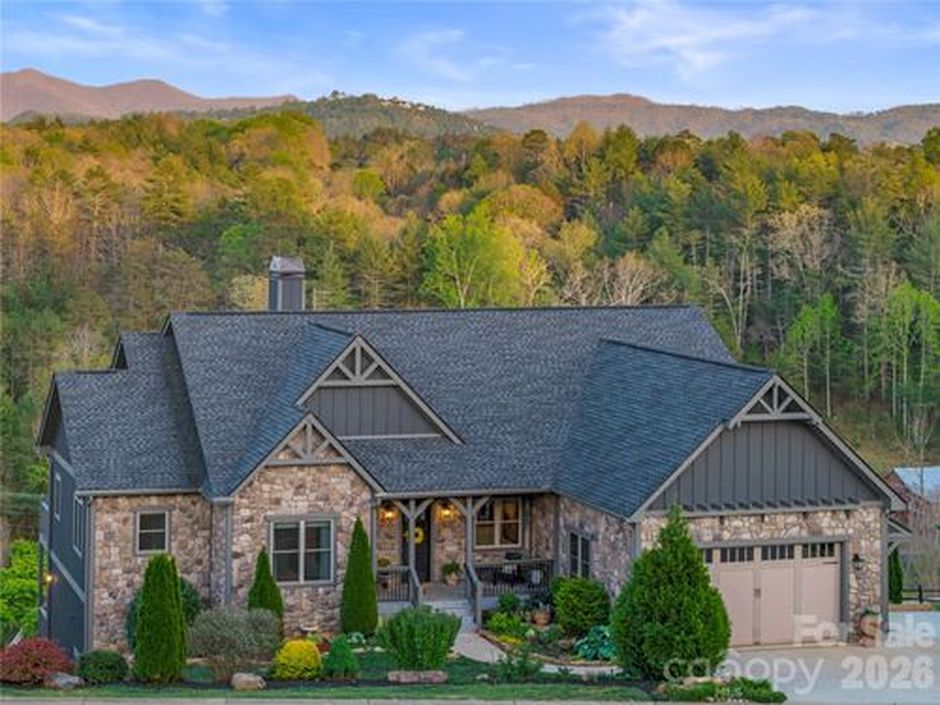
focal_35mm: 70
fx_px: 1901
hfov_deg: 27.8
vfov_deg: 21.0
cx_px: 470
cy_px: 352
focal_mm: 19.35
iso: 200
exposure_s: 1/50
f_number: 2.8
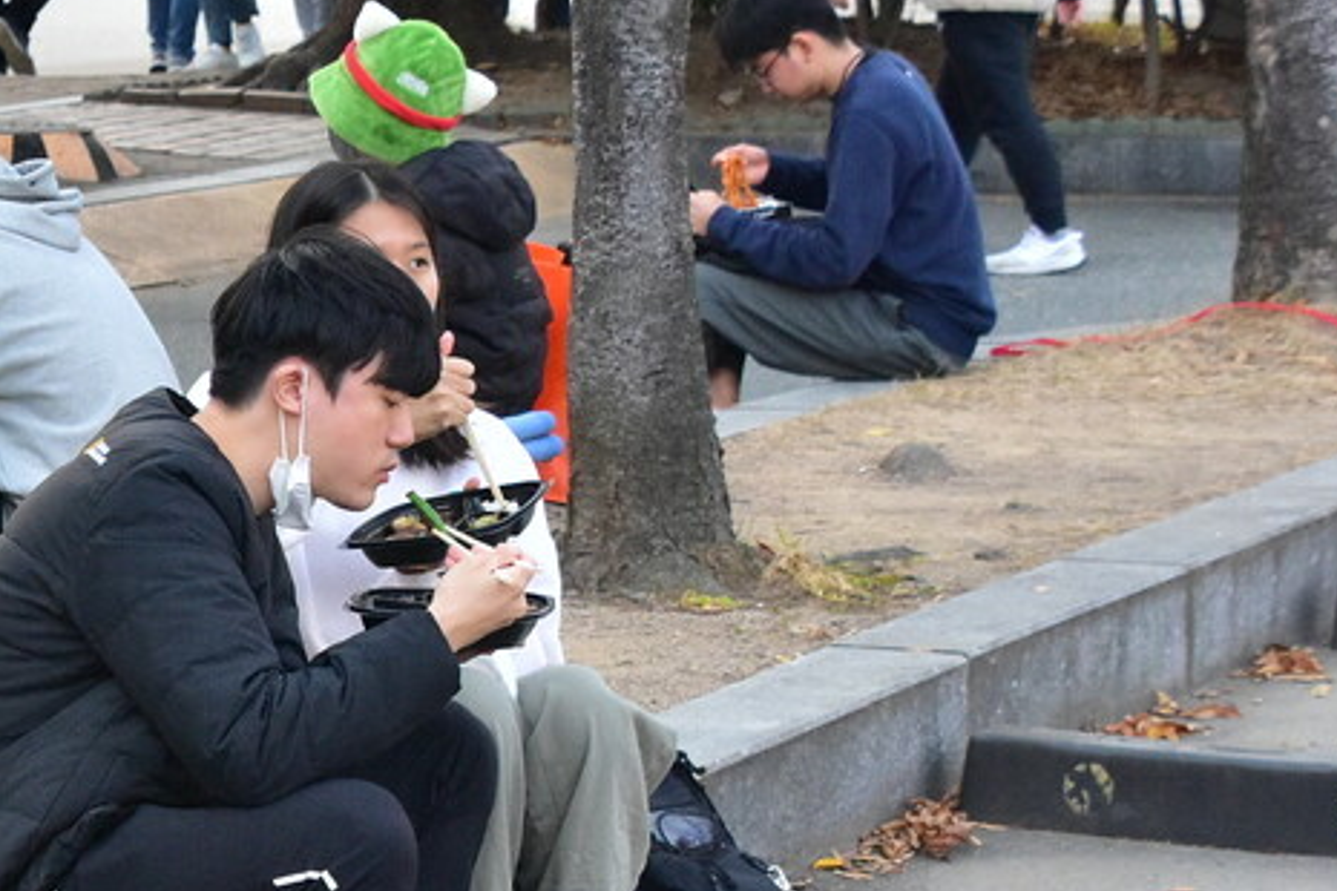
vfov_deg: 8.3
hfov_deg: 12.1
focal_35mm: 165
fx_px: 6127
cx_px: -325
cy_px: 559
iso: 1250
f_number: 8
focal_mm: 40
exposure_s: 1/800
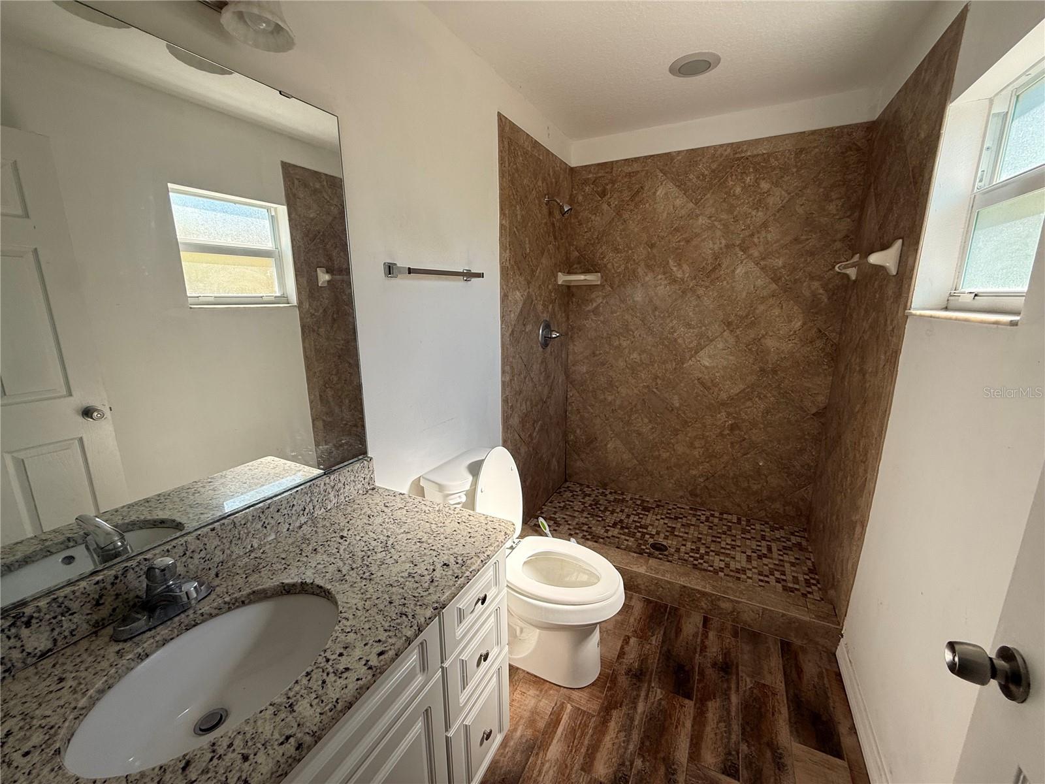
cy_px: 392
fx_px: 423
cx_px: 522
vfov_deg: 85.7
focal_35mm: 14
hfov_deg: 102.1
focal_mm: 2.22
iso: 64
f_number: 2.2
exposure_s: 1/134
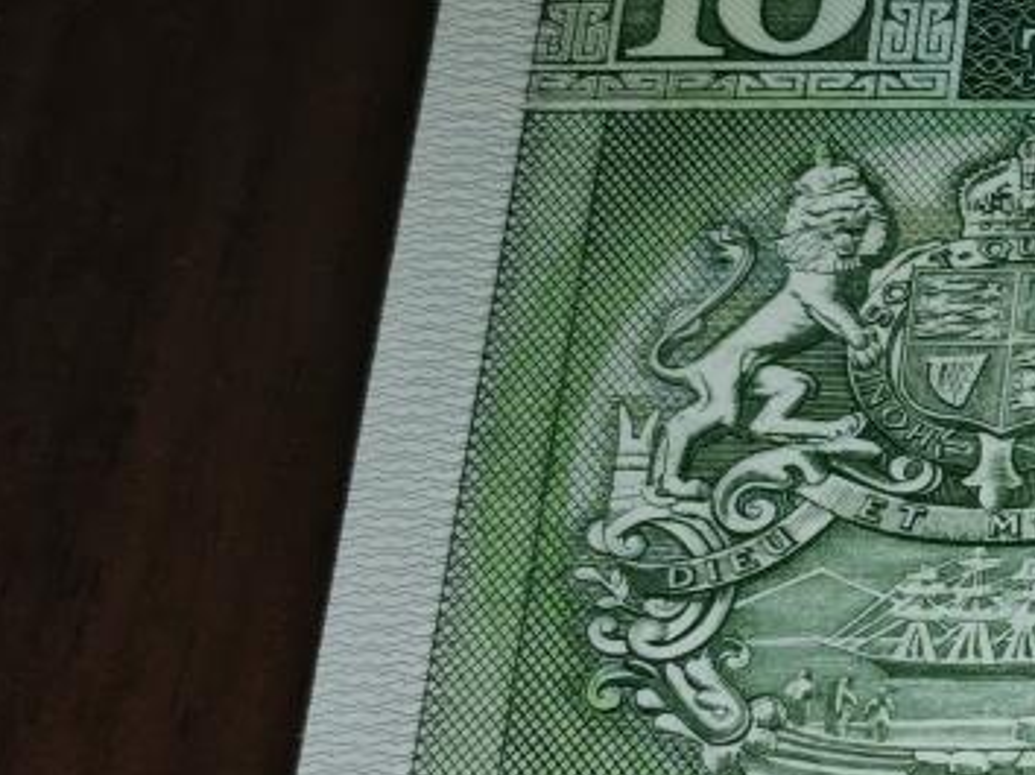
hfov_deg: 9.5
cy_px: 360
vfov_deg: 7.5
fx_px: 5916
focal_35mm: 198
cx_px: 1889
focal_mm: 5.85
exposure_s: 1/100
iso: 200
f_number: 1.63
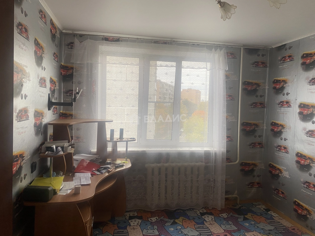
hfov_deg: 67.3
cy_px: 118
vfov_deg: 53.1
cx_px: 158
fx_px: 237
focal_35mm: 26
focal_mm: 4.25
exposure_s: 1/50
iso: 64
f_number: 1.8
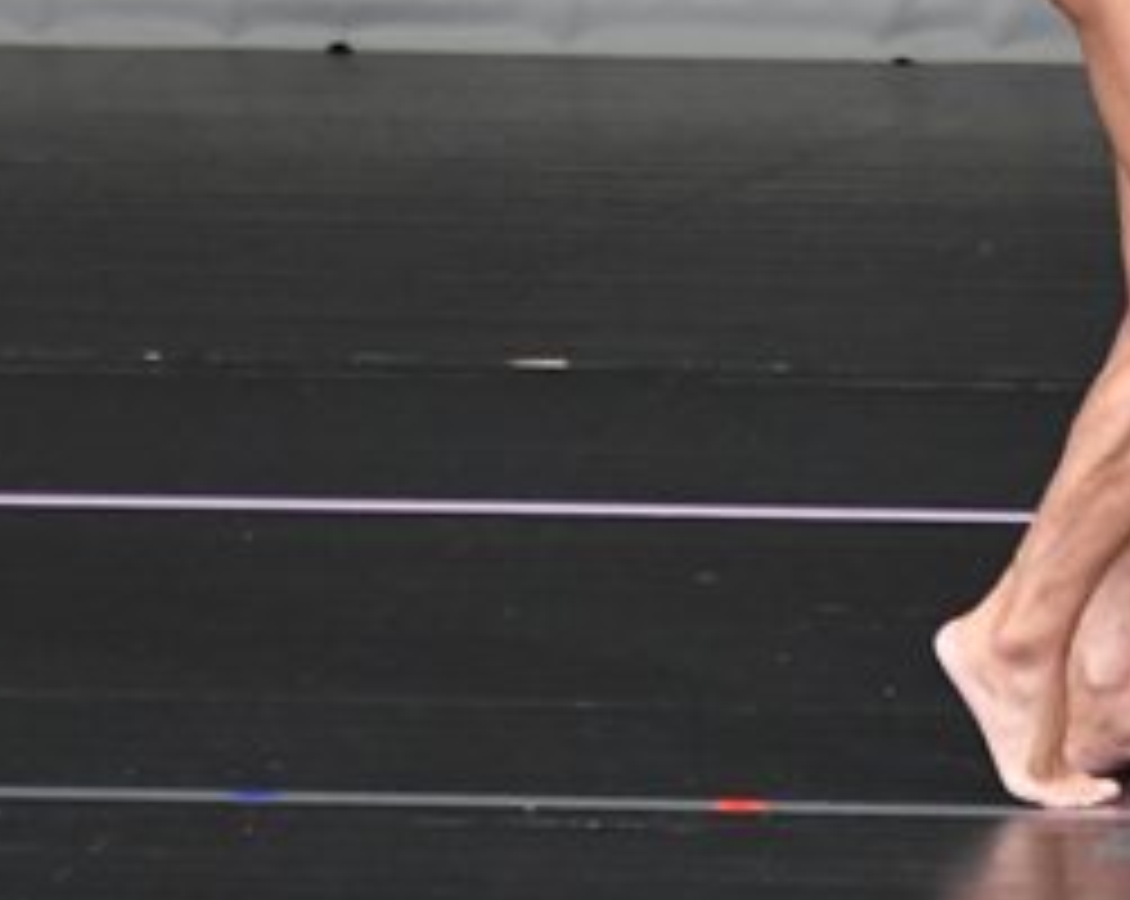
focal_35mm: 1001
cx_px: 1312
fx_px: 33425
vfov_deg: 1.5
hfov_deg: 1.9
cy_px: -81
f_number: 5.6
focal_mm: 230
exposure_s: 1/400
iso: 4000
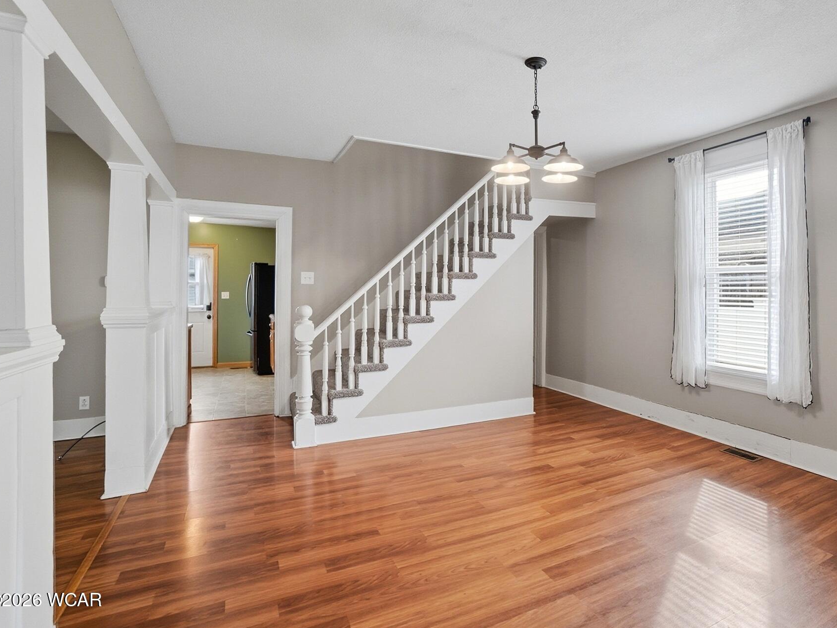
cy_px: 302
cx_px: 479
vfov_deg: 74.7
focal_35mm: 17
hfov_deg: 90.4
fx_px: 411
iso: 125
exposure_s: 1/80
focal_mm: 10
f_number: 6.3
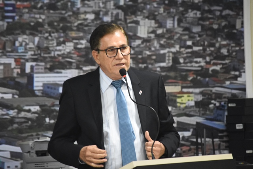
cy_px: 84
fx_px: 3163
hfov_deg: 4.6
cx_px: 126
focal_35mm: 450
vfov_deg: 3.1
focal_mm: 300
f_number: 5.6
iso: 5000
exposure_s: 1/50
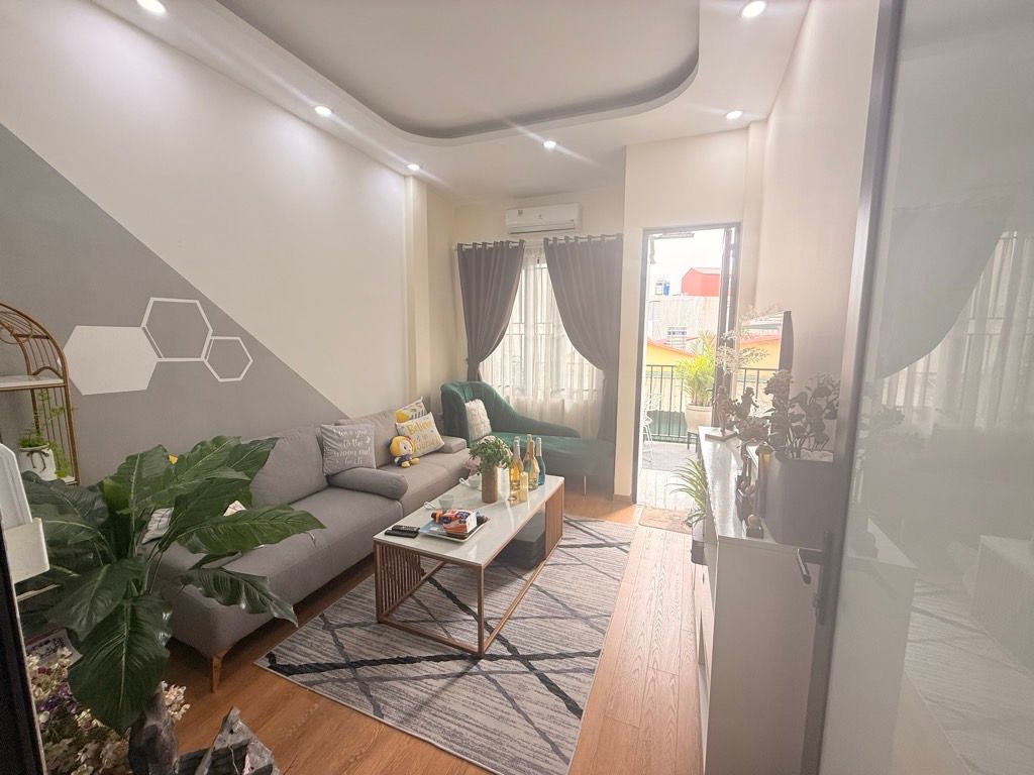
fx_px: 418
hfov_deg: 102.1
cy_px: 388
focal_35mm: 14
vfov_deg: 85.7
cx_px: 517
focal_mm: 2.22
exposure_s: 1/100
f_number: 2.2
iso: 64
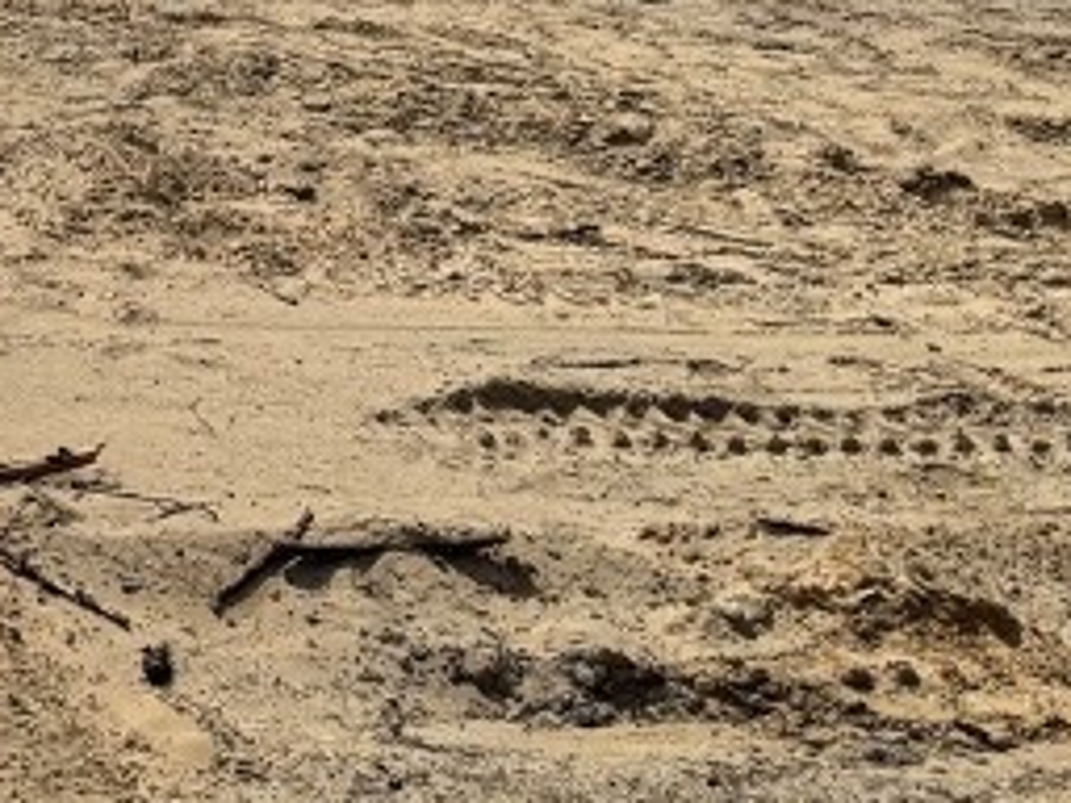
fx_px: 2970
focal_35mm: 96
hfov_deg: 18.2
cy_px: -293
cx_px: -527
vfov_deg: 14.6
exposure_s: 1/12346
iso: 64
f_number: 1.78
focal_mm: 6.76
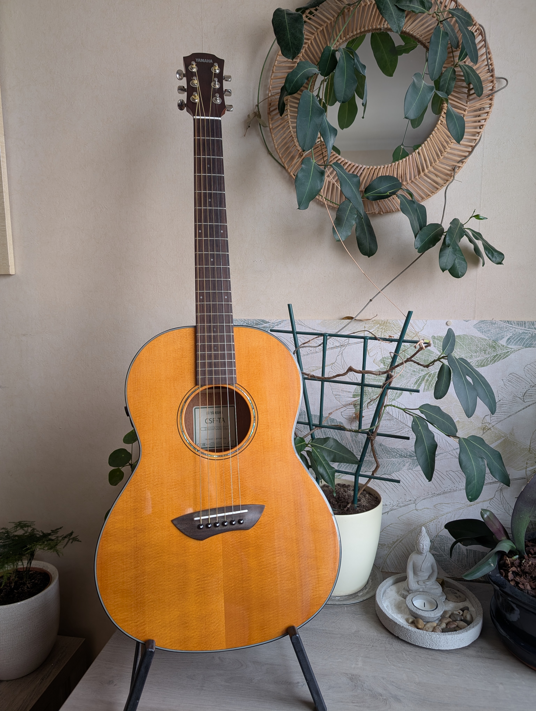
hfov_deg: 56.9
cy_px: 356
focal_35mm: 24
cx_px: 268
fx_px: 494
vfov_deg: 71.5
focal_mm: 6.9
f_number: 1.68
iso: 26
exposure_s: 1/23.8
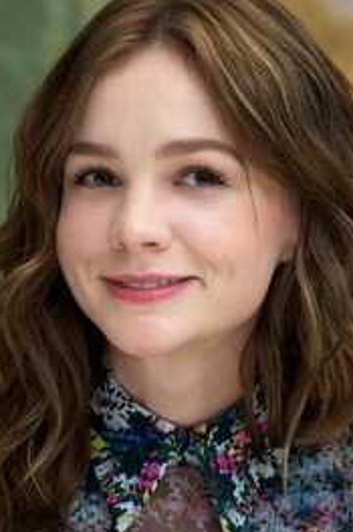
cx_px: 182
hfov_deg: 3.9
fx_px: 5153
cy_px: 302
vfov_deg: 5.9
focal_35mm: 349
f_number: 5.6
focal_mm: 230
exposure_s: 1/60
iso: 400
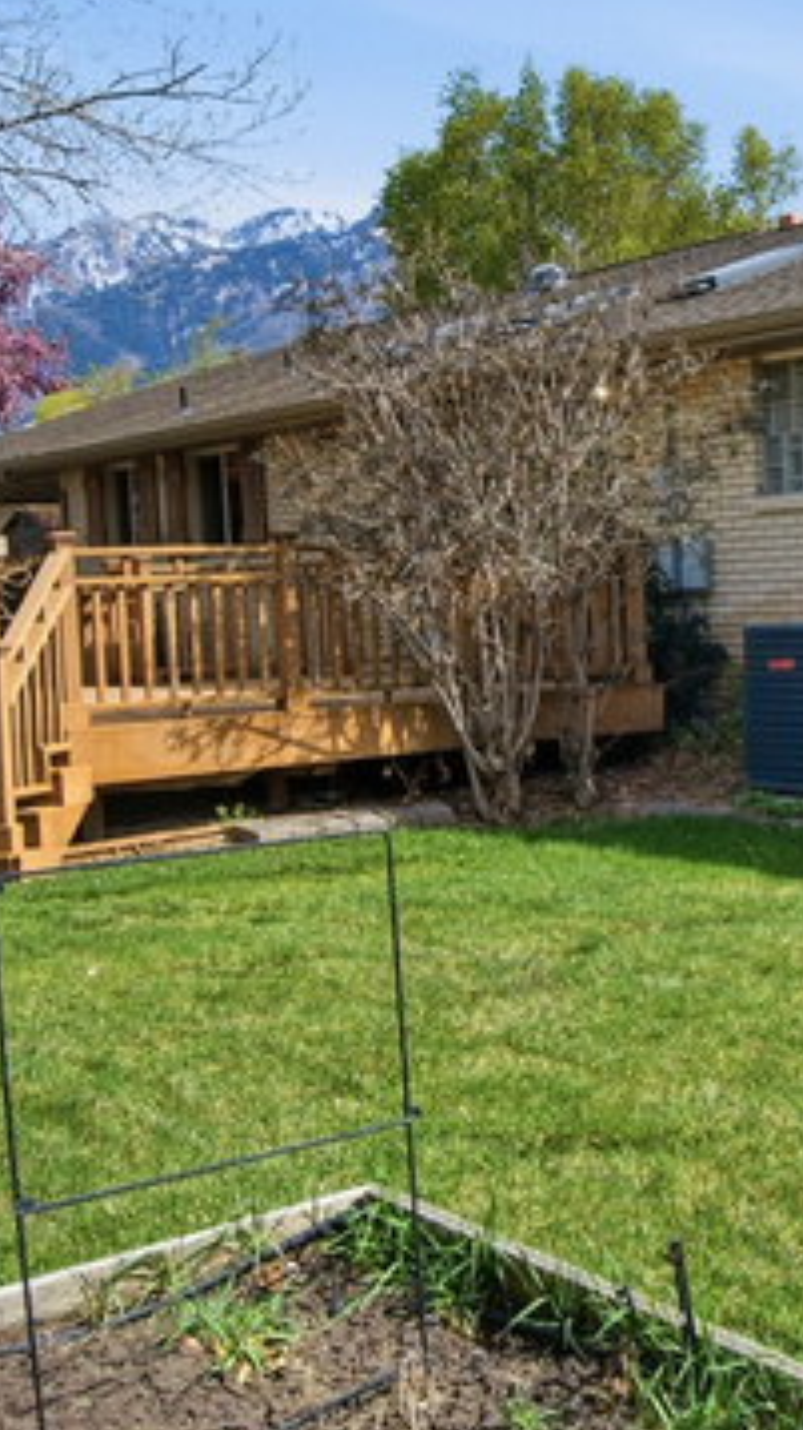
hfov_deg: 23.5
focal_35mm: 48
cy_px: 733
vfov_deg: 42.9
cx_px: 859
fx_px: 1820
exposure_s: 1/2000
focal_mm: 16
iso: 250
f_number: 9
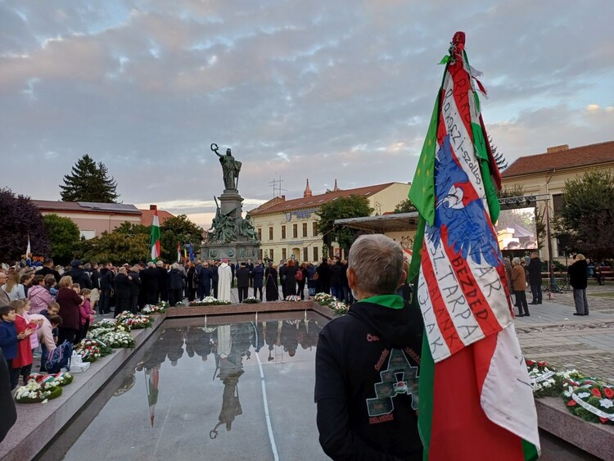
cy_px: 230
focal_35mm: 25
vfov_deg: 54.9
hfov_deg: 69.4
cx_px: 307
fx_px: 444
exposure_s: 1/100
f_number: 1.8
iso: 64
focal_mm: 4.65
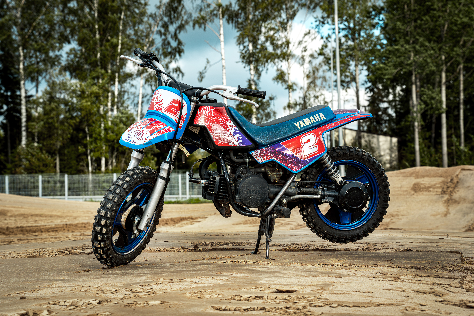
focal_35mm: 68
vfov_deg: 20.0
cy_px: 158
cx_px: 237
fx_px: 895
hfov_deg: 29.7
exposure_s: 1/250
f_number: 8
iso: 80
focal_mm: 68
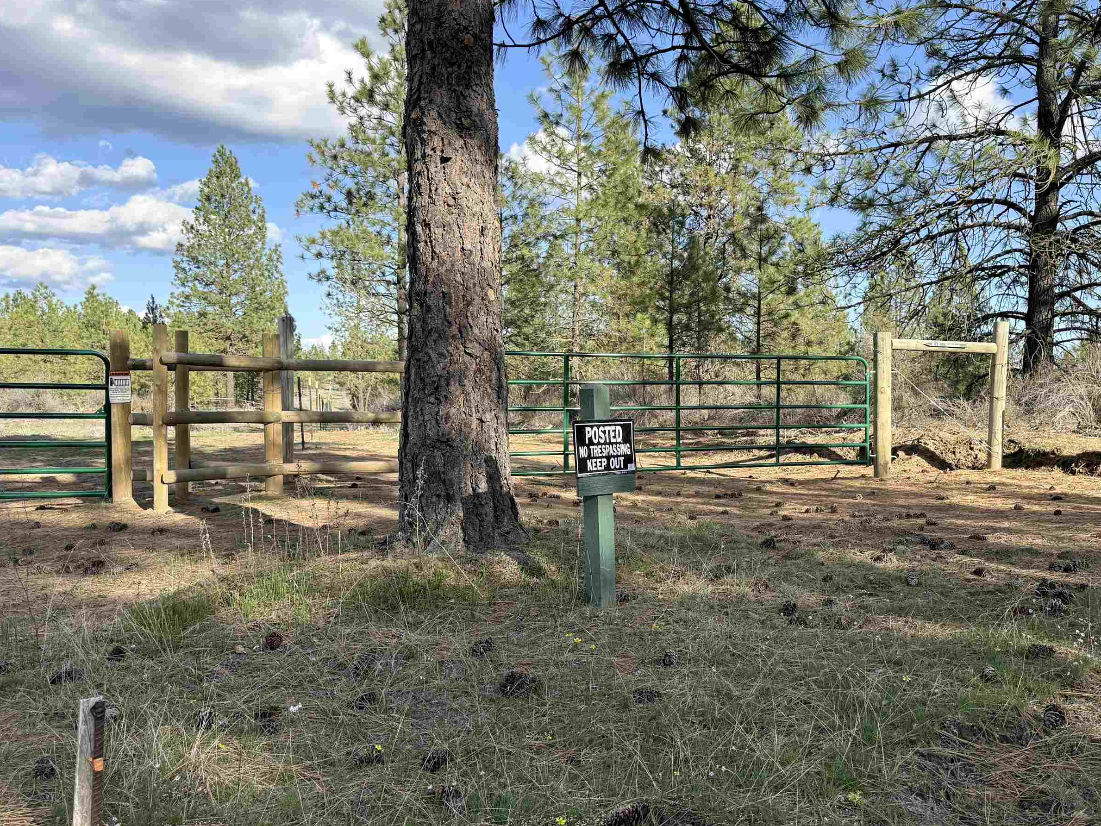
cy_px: 431
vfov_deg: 45.4
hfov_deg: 57.6
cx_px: 694
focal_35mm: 31
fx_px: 986
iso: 100
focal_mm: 6.76
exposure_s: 1/2703
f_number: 1.78
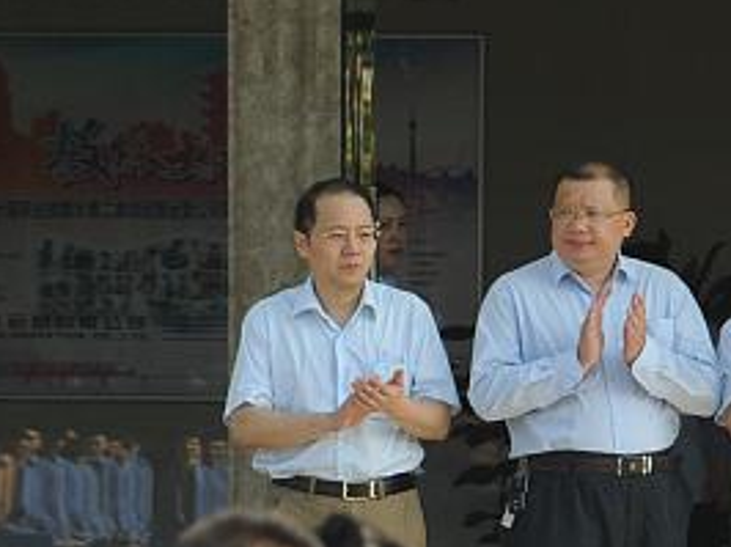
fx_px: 15571
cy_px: 379
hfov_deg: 2.7
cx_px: 1415
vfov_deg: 2.0
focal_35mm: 738
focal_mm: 170
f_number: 6.3
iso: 320
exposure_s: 1/400
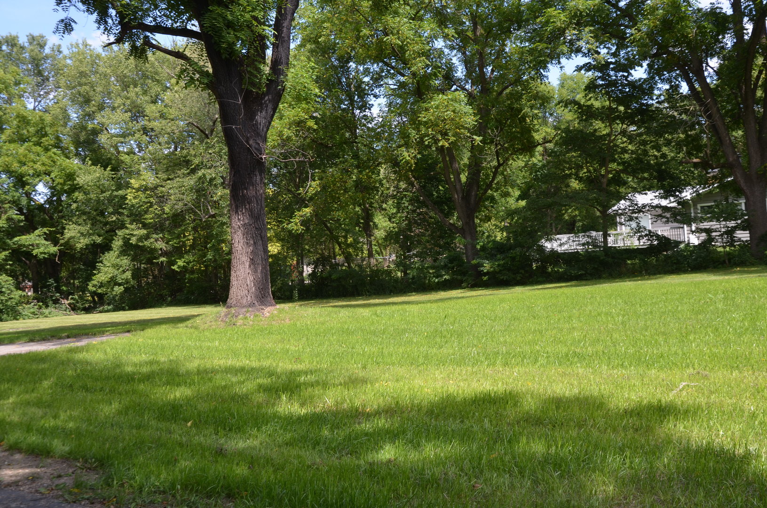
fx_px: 829
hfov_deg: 49.6
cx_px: 384
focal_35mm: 39
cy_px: 254
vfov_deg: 34.1
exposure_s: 1/200
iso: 200
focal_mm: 26
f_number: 7.1
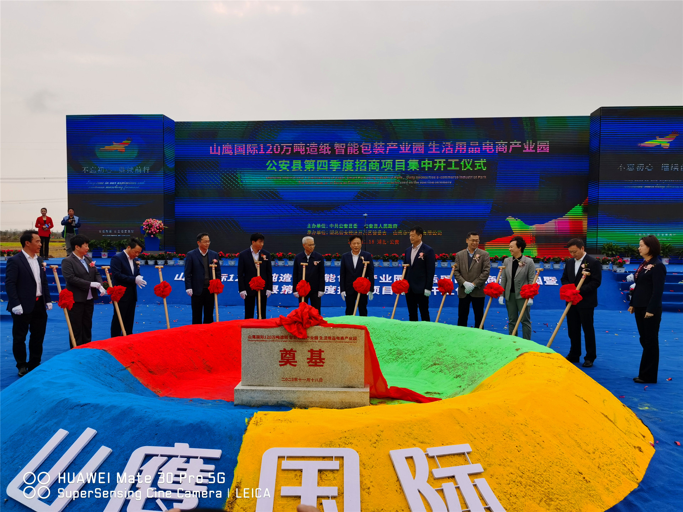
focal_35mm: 29
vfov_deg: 48.2
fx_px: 572
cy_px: 256
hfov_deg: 61.7
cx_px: 342
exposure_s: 1/2639
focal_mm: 5.56
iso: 50
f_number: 1.6
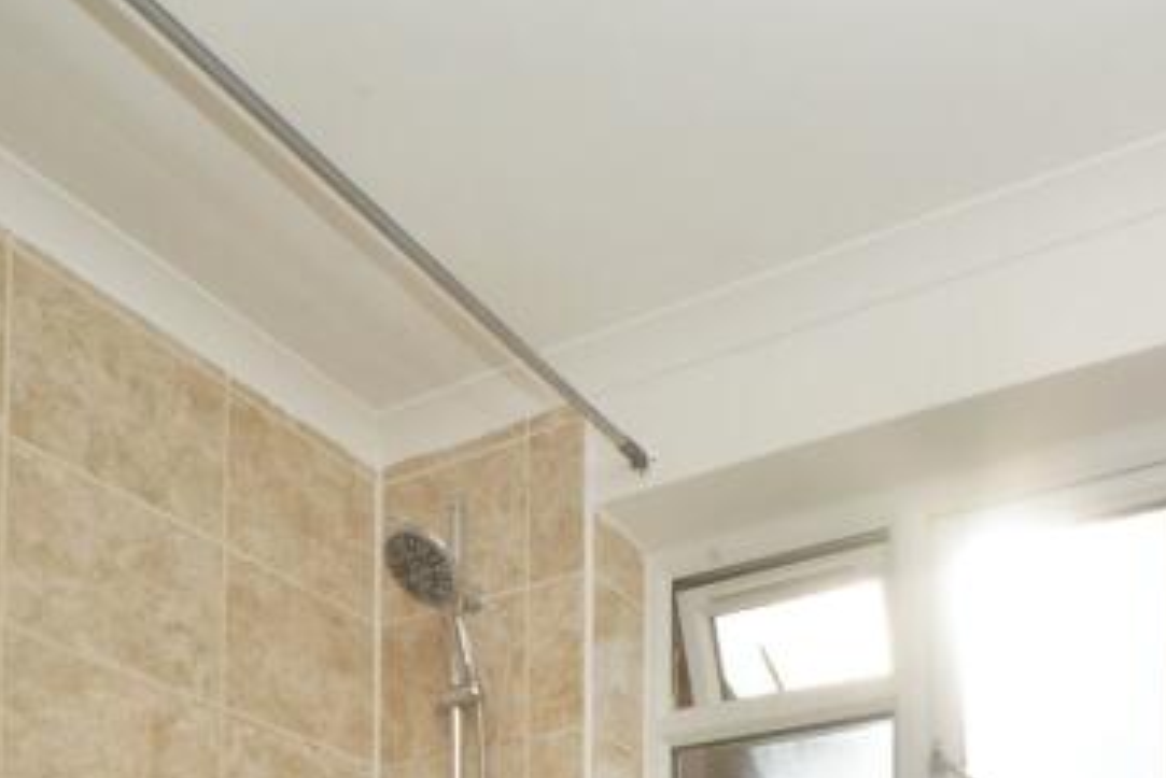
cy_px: 1075
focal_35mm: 34
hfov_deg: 54.1
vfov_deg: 29.2
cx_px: 817
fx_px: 1102
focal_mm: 12
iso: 320
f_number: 18
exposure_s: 1/200
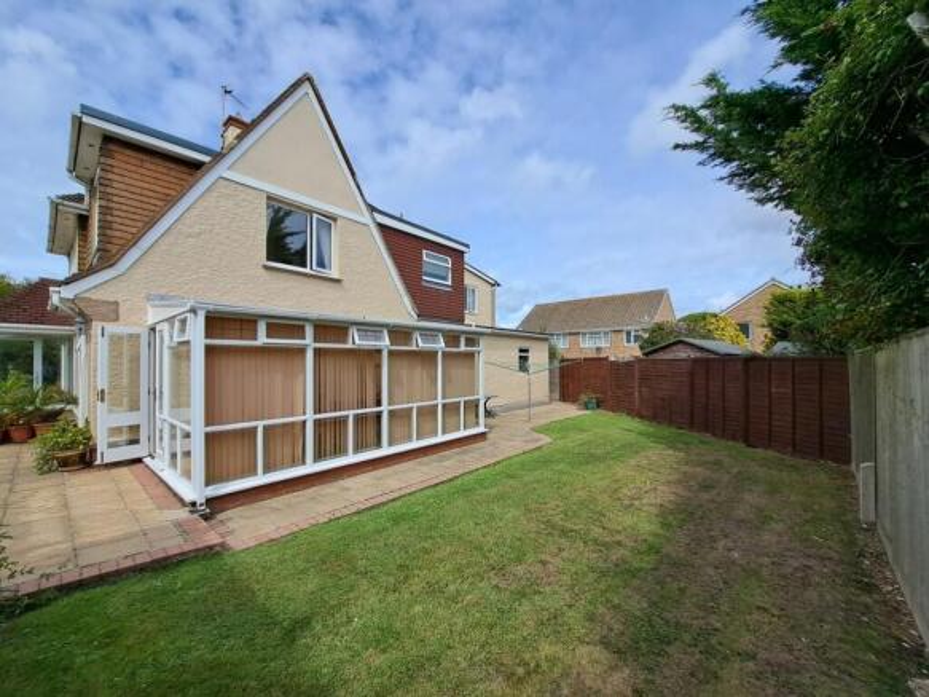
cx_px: 464
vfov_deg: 89.9
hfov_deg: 106.2
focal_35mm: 13
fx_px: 349
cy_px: 348
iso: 50
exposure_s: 1/1195
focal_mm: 1.74
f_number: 2.2
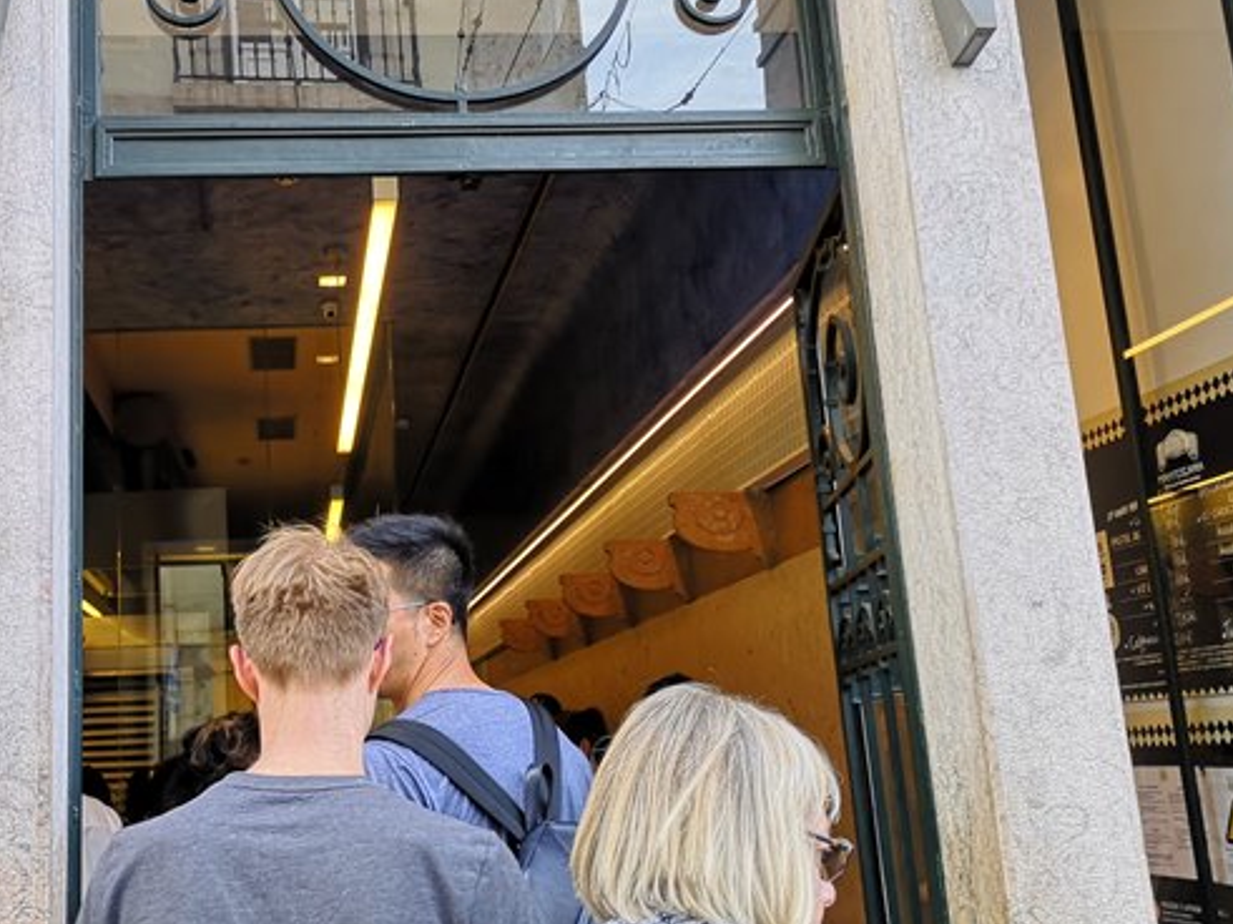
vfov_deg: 32.8
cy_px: 399
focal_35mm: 44
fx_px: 1567
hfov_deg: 42.4
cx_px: 414
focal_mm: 3.95
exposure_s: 1/167
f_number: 1.8
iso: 50
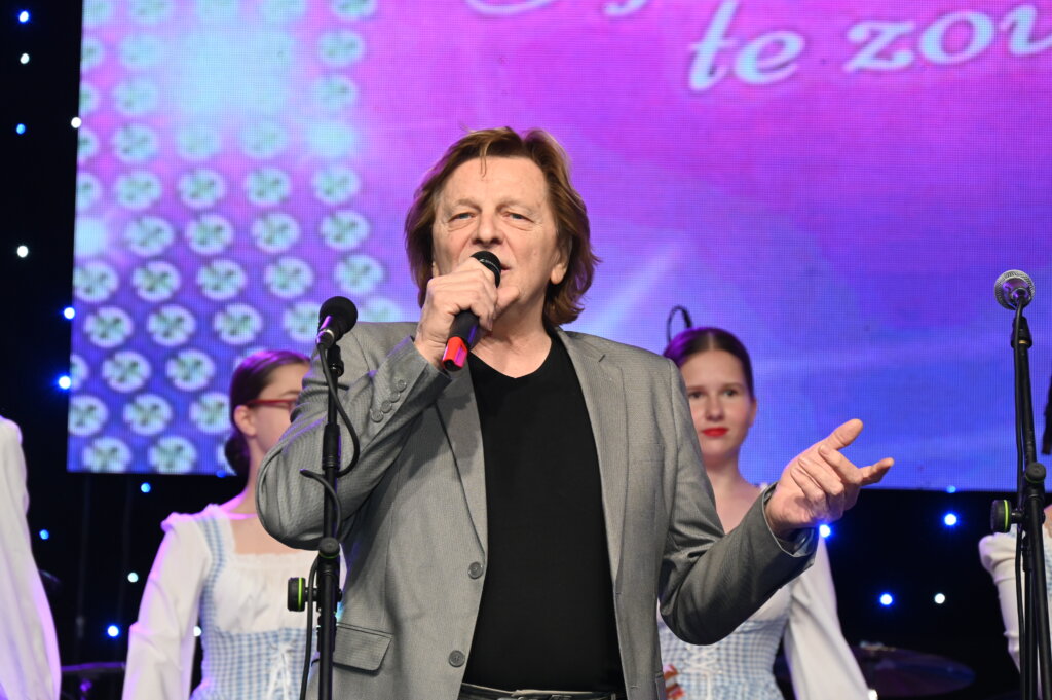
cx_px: 526
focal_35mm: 130
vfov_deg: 10.5
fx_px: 3796
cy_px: 350
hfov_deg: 15.8
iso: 2500
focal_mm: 130
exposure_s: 1/160
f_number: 6.3
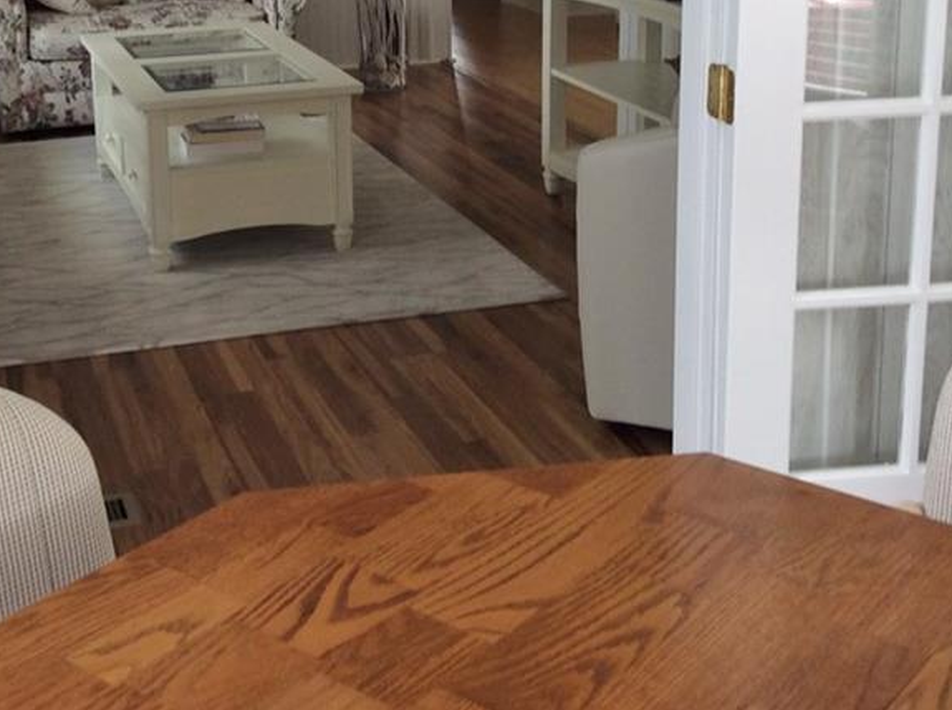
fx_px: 1565
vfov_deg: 25.0
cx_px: 353
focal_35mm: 57
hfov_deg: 33.7
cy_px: 99
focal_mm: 3.3
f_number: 2.4
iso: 40
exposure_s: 1/30
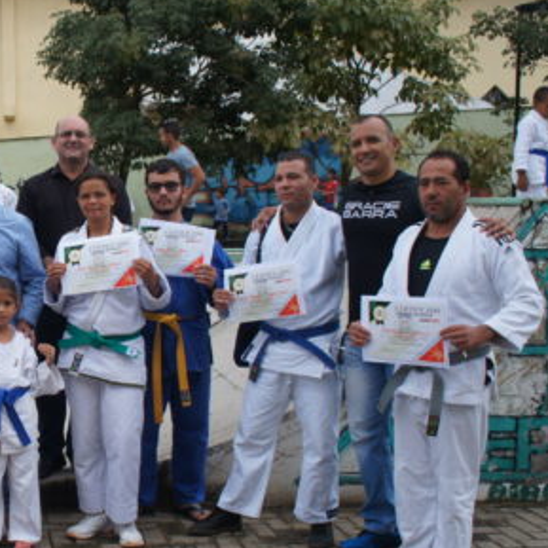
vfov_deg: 31.6
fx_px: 967
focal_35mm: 54
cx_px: -67
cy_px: 314
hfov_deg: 28.5
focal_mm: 18
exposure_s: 1/320
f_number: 5.6
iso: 200
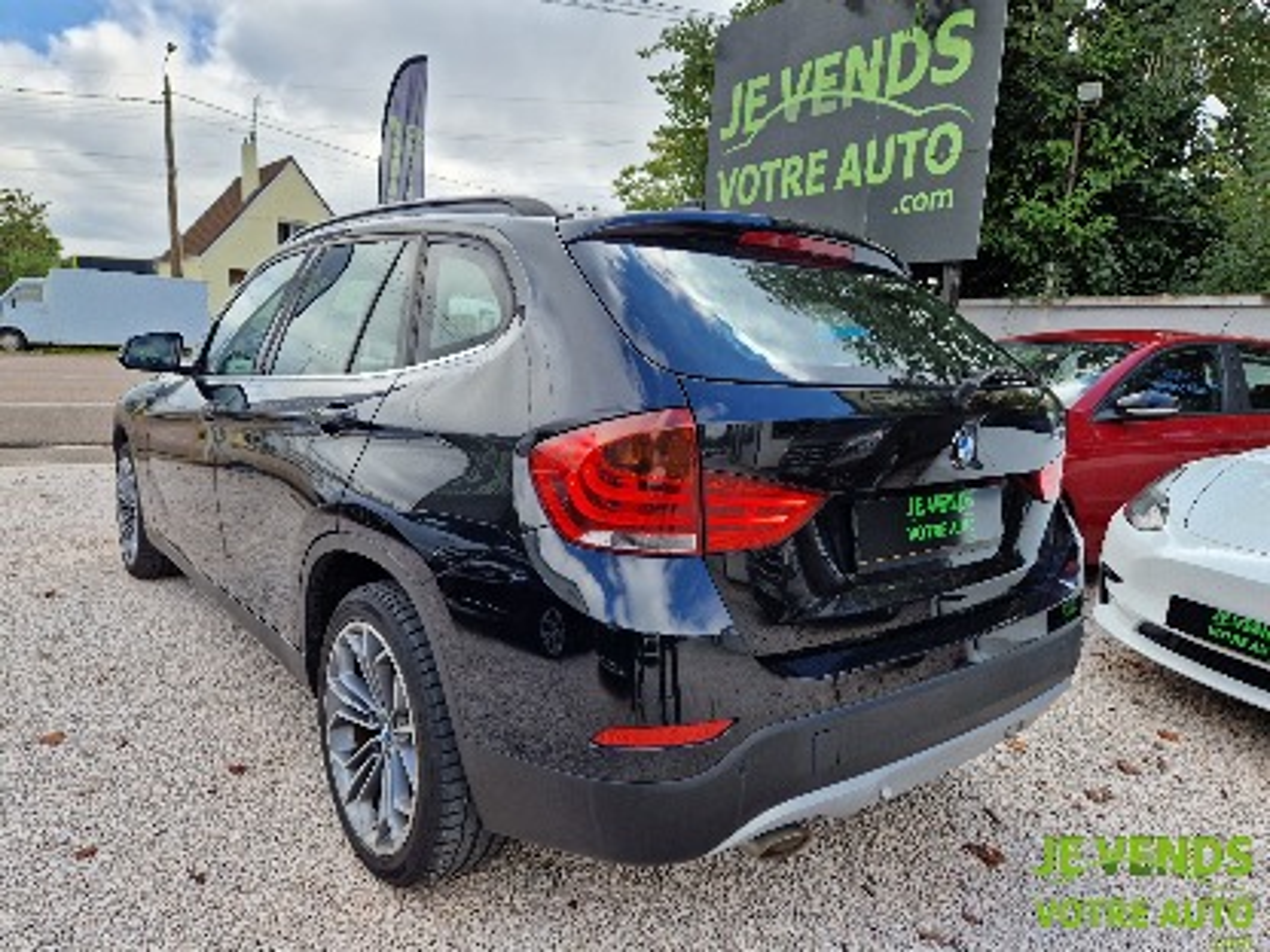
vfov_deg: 58.9
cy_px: 476
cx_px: 635
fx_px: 844
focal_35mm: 23
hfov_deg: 73.9
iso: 50
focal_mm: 5.4
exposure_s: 1/516
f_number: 1.8
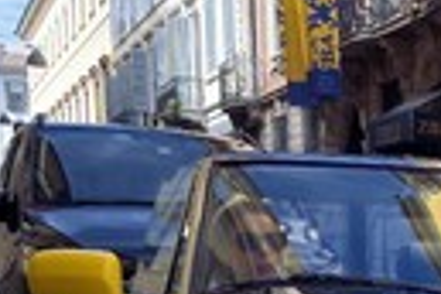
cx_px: 626
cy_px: 362
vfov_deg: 16.7
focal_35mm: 78
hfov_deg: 22.3
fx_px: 955
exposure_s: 1/250
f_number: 13
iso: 400
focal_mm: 24
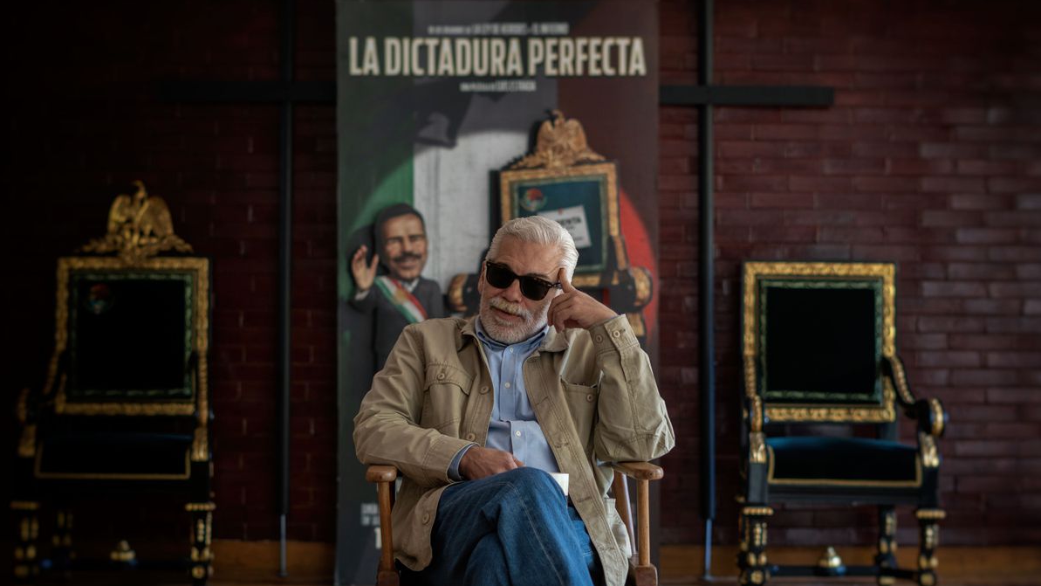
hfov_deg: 26.9
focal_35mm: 79
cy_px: 319
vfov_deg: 15.3
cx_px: 520
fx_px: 2181
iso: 200
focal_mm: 50
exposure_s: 1/80
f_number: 2.2
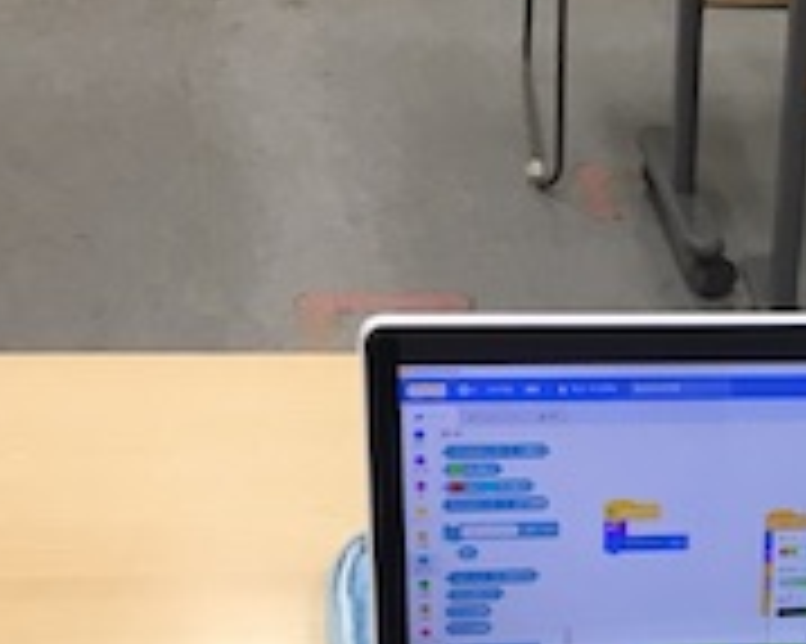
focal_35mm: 101
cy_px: 860
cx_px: 1009
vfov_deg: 14.5
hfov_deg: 17.9
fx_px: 2408
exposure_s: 1/40
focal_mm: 4.15
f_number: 2.2
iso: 25
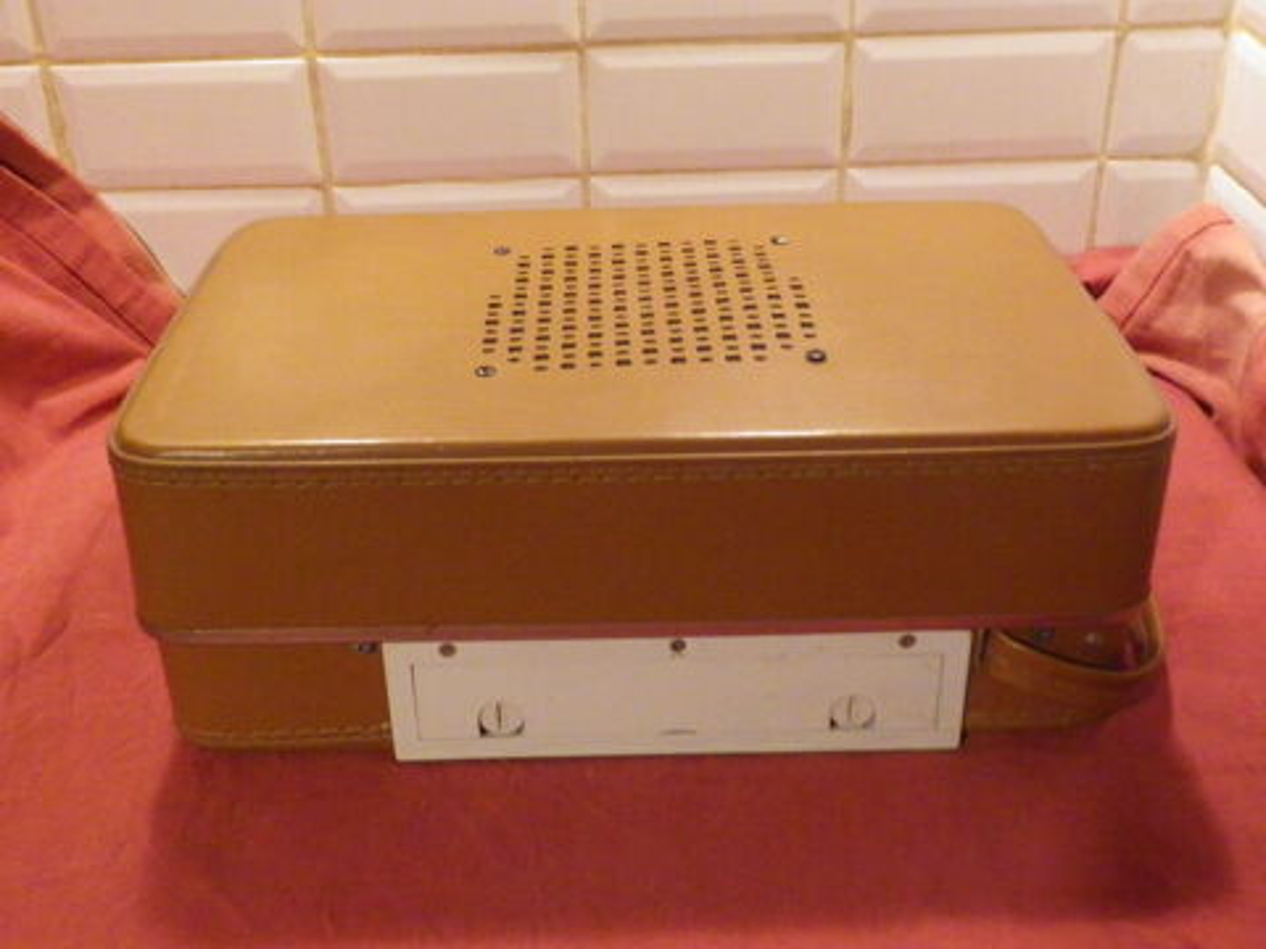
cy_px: 474
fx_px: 1426
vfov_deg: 36.8
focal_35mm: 39
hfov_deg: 47.9
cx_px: 633
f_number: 4
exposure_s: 1/13
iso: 800
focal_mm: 7
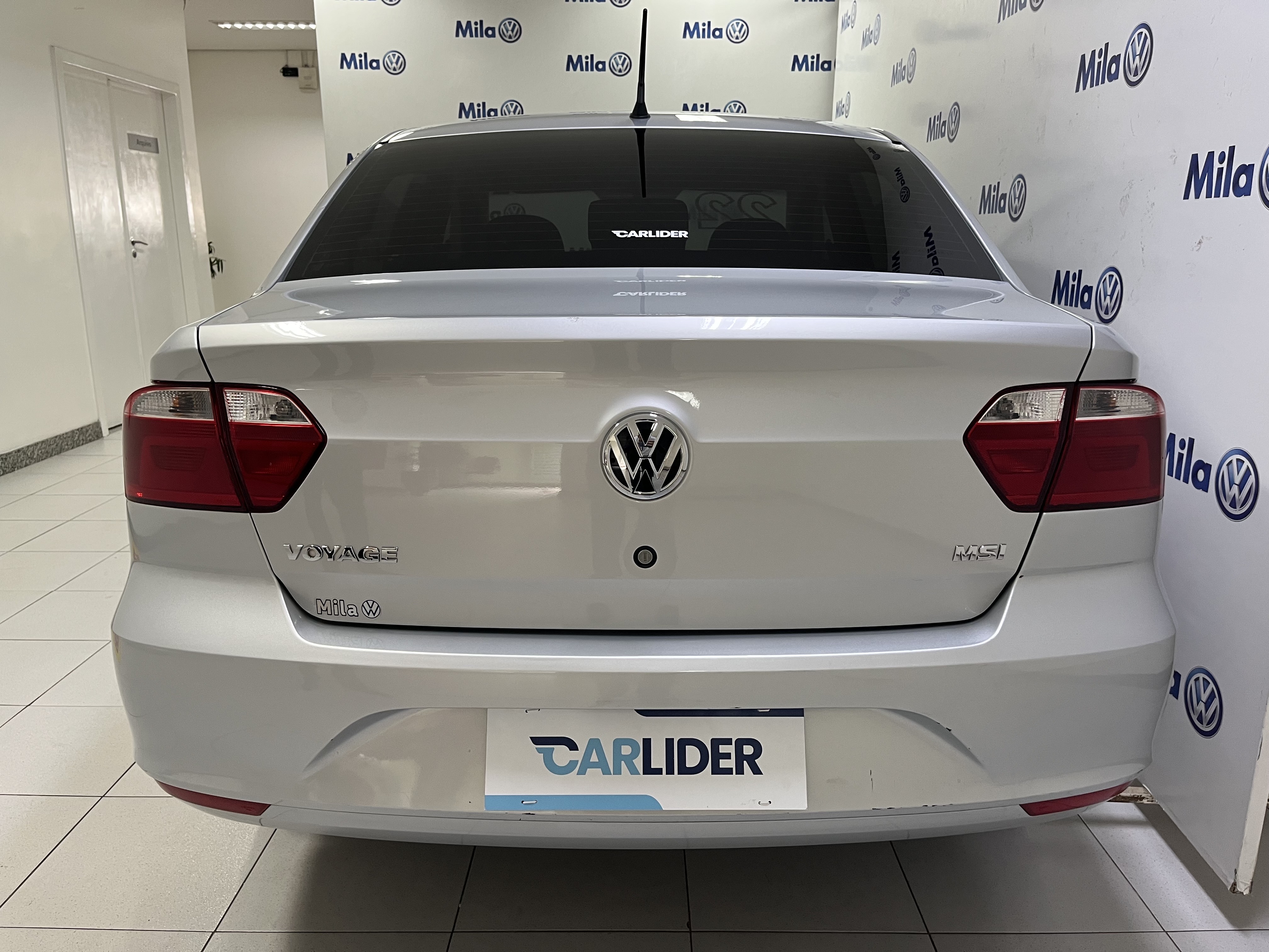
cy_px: 476
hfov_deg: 67.3
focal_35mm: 26
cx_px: 634
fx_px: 953
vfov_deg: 53.1
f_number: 1.6
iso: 100
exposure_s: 1/60
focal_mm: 5.1
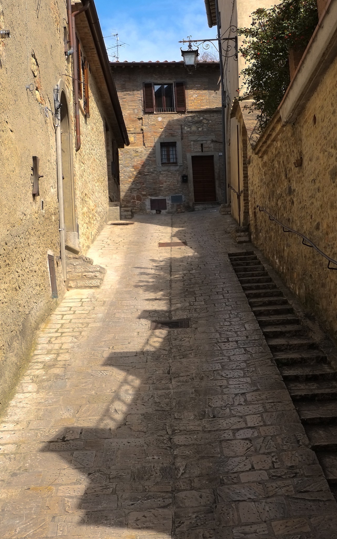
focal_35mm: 45
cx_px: 160
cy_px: 233
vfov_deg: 44.3
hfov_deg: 28.6
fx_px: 661
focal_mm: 25.6
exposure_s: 1/1000
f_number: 4.5
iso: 200
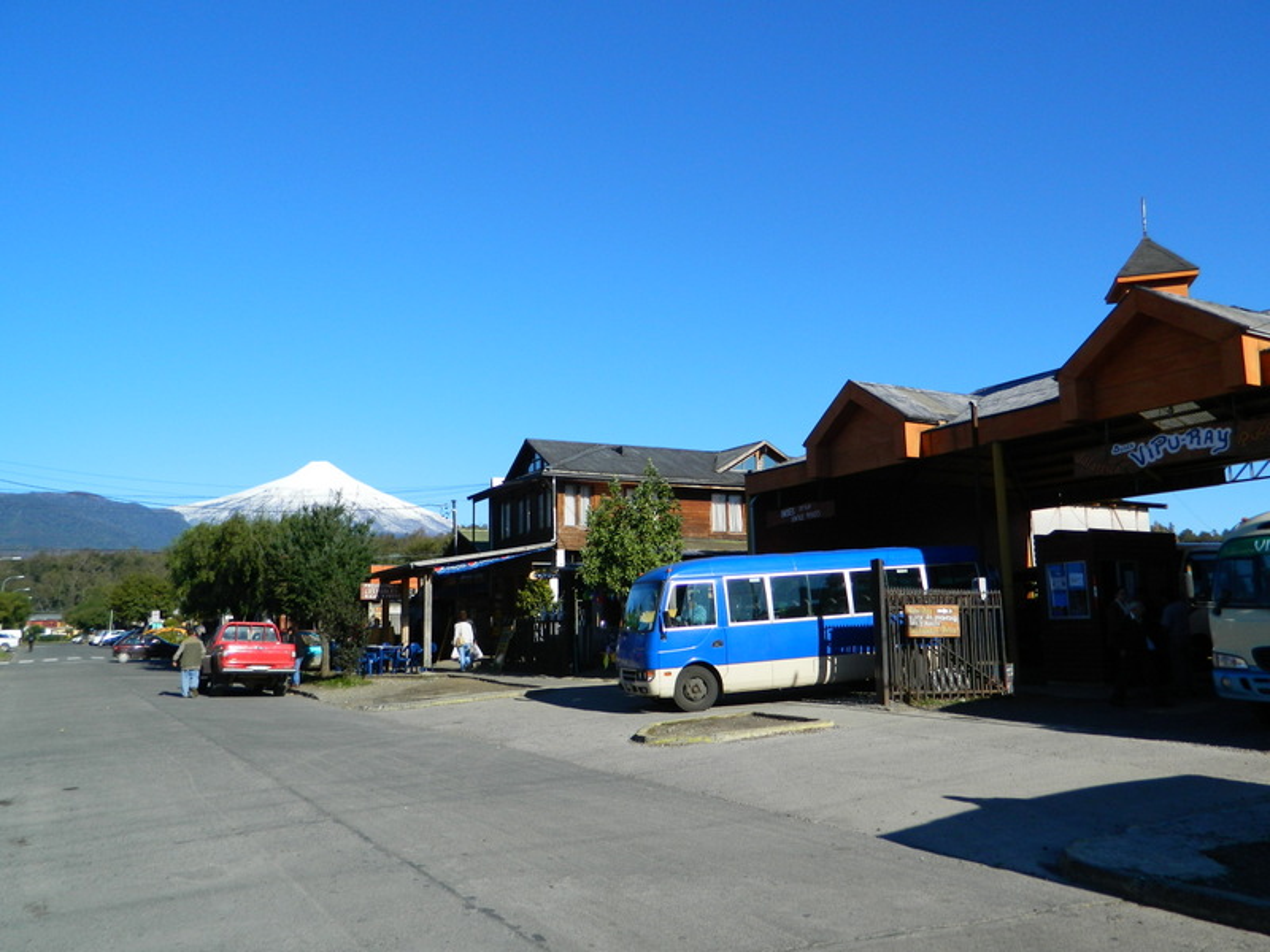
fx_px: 1027
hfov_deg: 63.4
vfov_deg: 49.7
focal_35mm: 28
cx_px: 635
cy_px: 476
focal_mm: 5.1
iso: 80
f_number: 8.9
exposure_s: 1/160
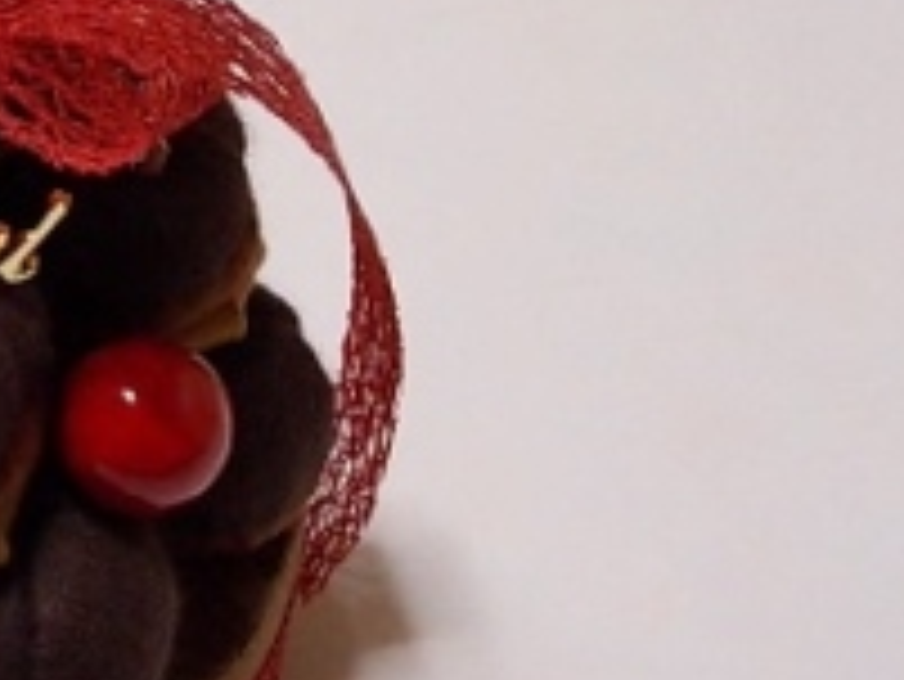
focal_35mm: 149
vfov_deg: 10.0
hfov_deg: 12.9
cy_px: 326
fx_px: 3893
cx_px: -171
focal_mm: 8.5
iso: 200
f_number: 4
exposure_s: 1/15
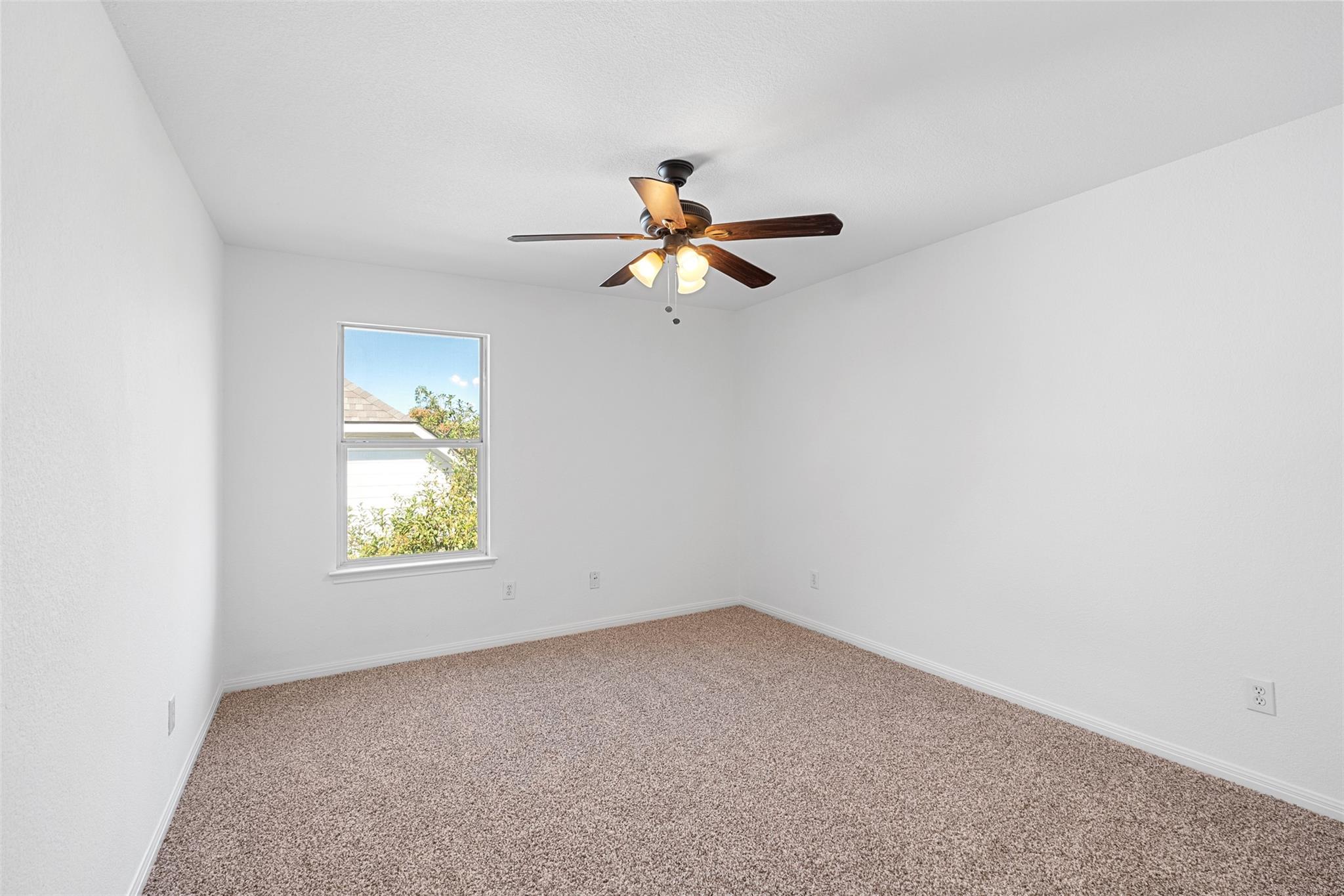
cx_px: 672
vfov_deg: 73.7
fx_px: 597
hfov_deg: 96.7
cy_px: 448
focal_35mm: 16
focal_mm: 16
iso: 640
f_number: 8
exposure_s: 1/3
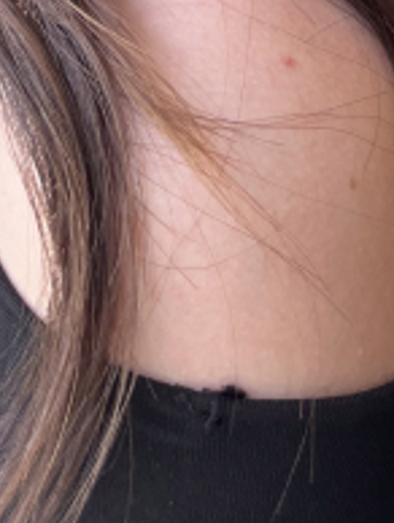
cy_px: -597
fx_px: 1893
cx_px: 32
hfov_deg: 11.8
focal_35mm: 125
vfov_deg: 13.1
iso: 50
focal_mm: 5.1
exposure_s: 1/121
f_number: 1.6
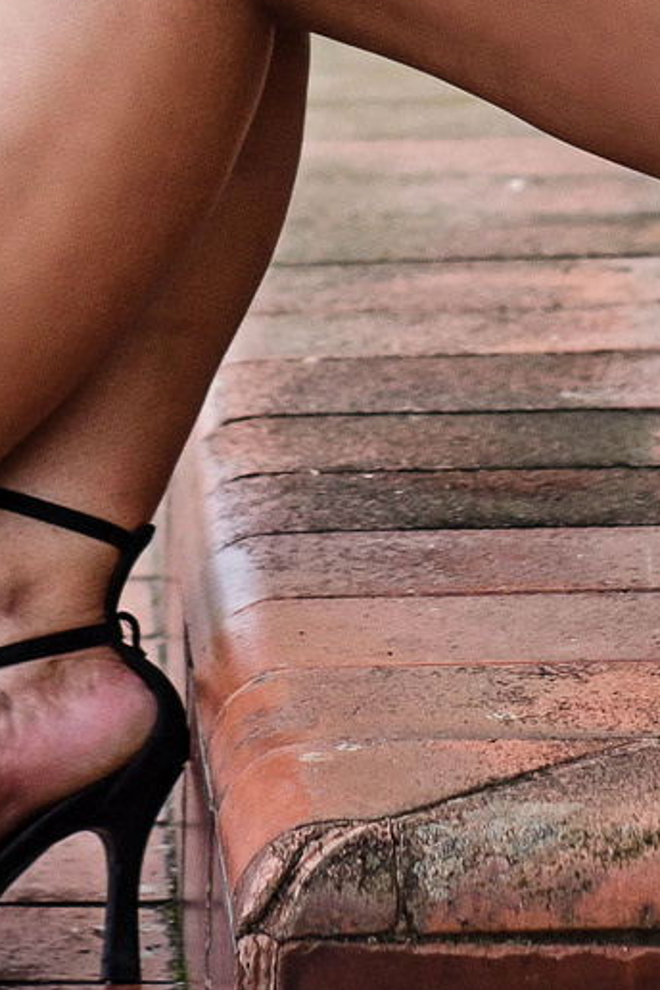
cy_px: -485
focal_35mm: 263
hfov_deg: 5.2
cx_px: 434
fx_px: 7232
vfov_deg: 7.7
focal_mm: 50
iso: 100
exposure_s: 1/800
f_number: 3.2
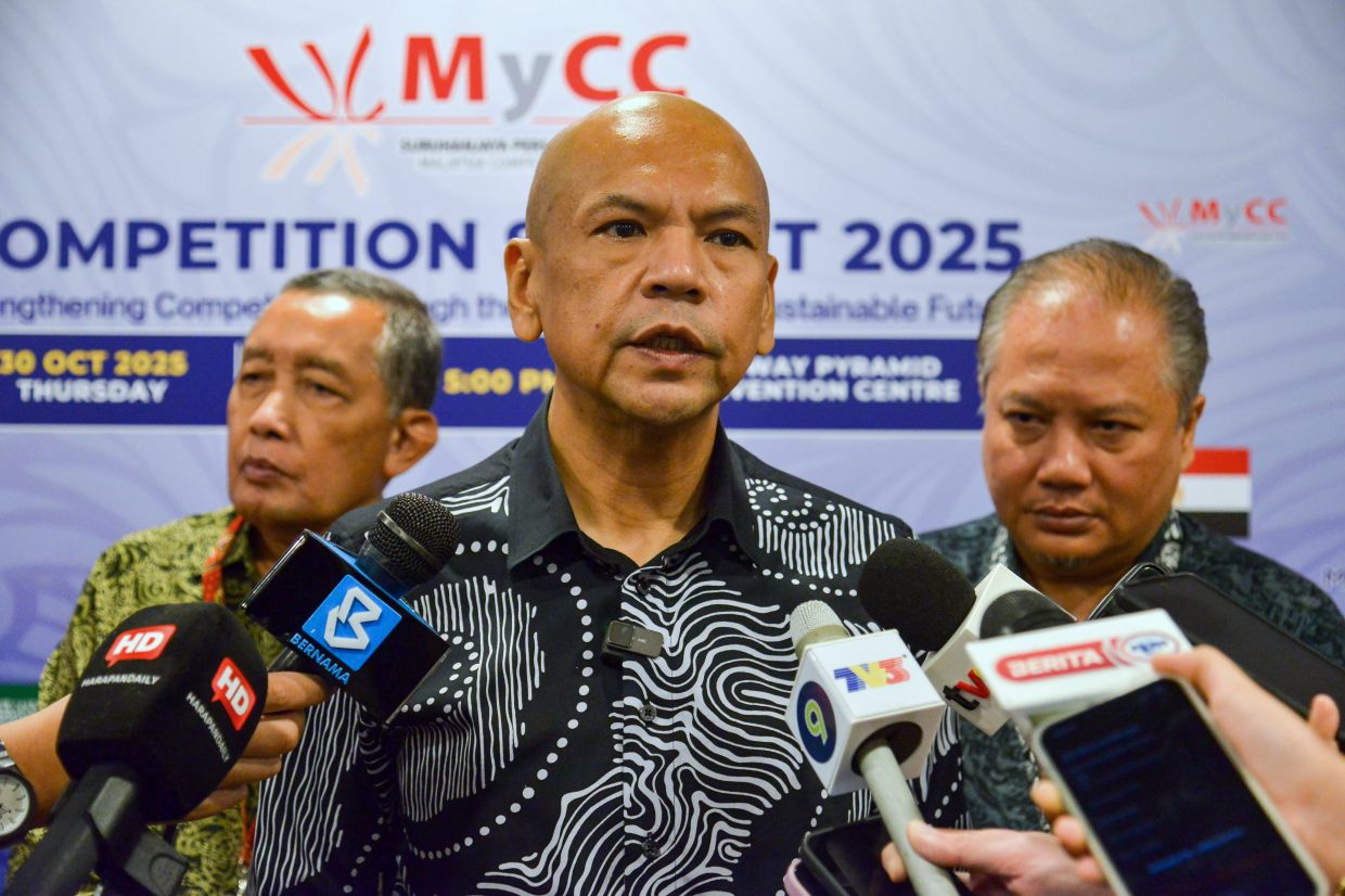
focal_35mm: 62
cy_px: 448
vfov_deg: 21.9
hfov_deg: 32.4
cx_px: 672
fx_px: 2316
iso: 3200
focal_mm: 62
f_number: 4
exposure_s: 1/200
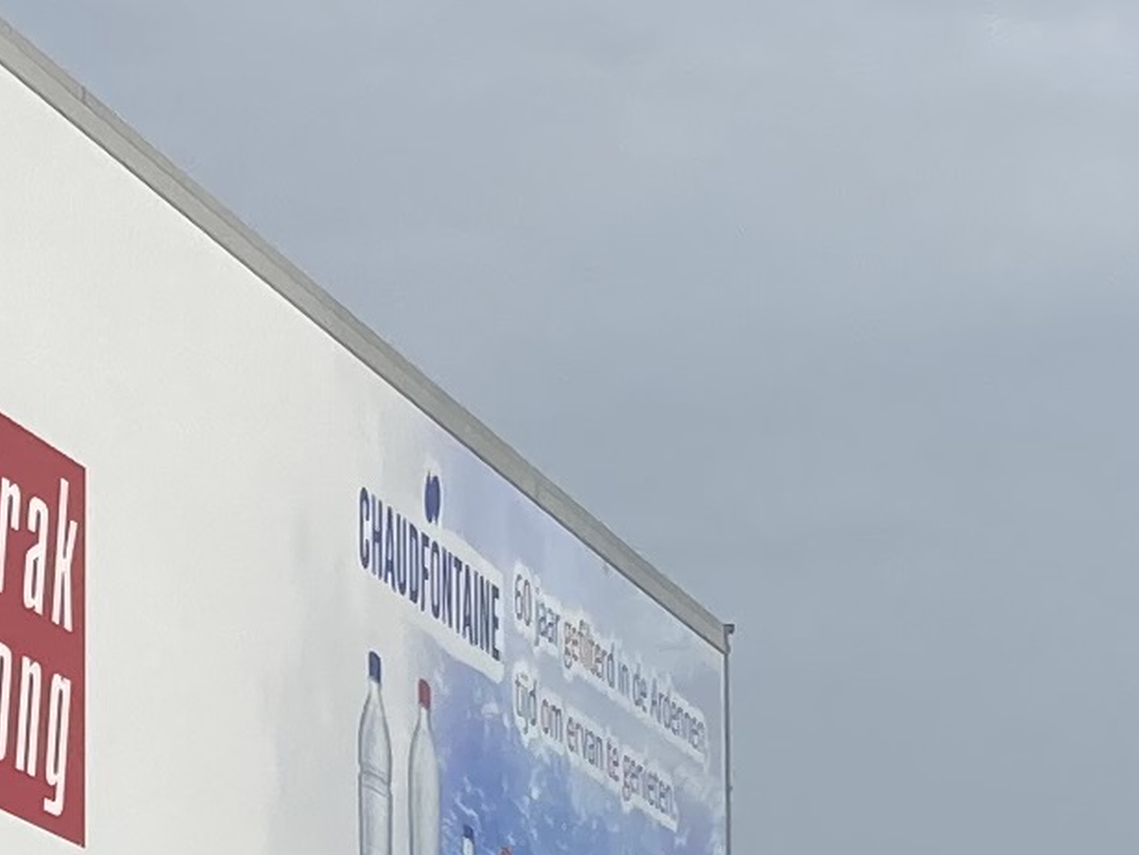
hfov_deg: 10.1
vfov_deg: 8.1
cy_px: 772
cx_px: -1010
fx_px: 6023
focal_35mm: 183
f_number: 1.8
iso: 20
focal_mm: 3.99
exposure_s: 1/1656
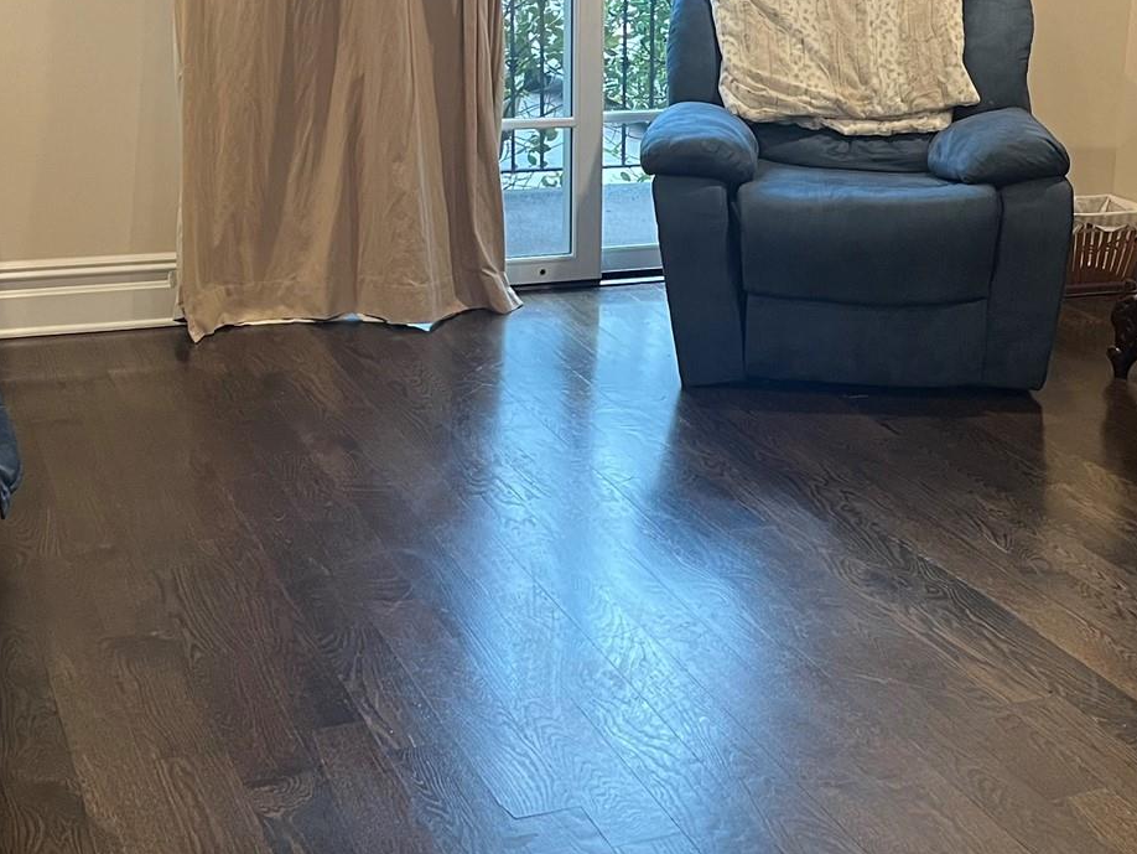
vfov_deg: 25.2
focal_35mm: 58
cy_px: 361
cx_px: 710
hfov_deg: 33.1
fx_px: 1906
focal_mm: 5.1
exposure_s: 1/60
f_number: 1.6
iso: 250
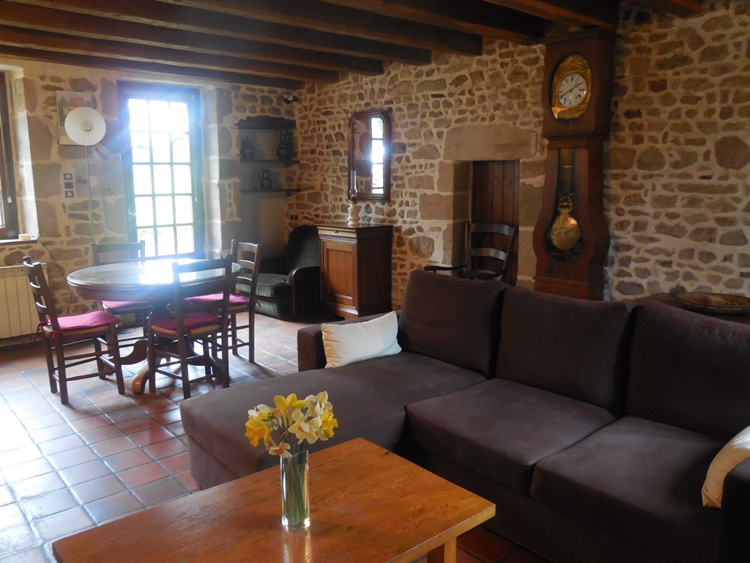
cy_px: 282
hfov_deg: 60.0
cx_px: 375
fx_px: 650
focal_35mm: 30
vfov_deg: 46.8
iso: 450
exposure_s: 1/15
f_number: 3.2
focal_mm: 5.3
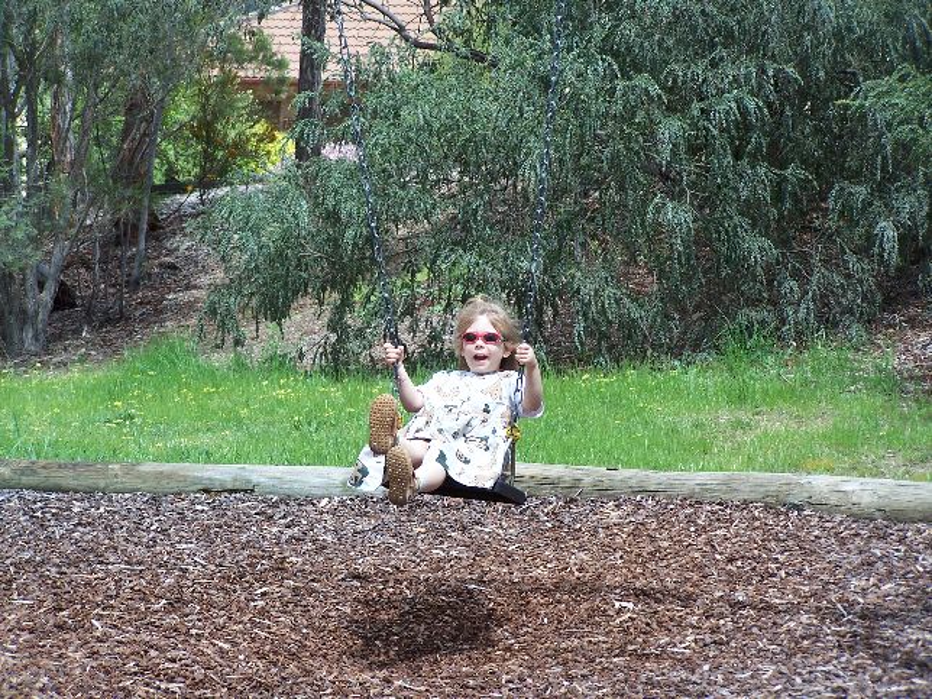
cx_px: 466
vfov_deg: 10.7
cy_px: 350
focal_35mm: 139
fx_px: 3742
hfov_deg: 14.2
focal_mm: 23.1
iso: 80
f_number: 3.2
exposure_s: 1/500
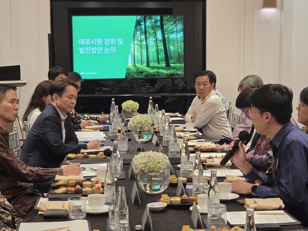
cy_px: 116
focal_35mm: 69
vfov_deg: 21.3
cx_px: 154
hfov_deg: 28.2
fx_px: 614
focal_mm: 7
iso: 250
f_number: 2.4
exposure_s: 1/40
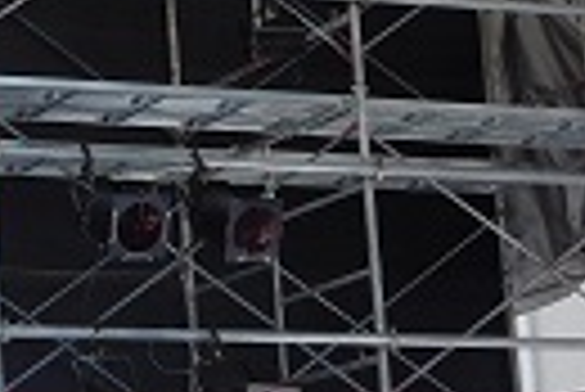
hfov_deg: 13.4
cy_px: 378
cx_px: -328
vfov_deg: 9.6
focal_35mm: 143
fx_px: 2326
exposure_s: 1/320
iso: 125
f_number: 3.8
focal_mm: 6.2
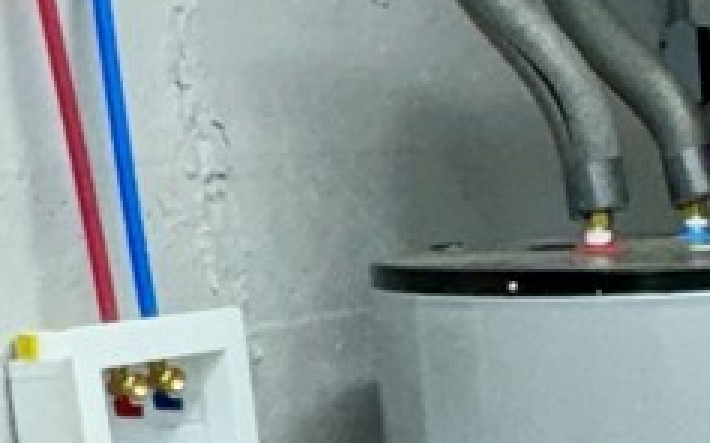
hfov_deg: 16.0
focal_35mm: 120
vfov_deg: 10.7
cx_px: 1049
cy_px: 560
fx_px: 2321
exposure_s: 1/120
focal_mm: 2.22
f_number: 2.2
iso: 200
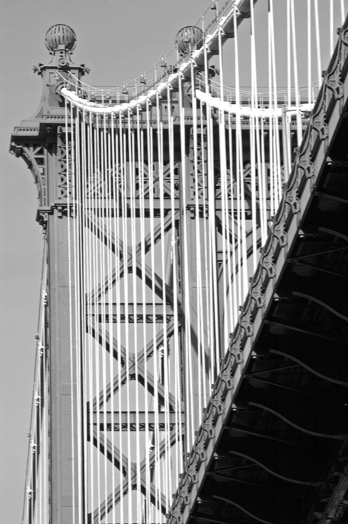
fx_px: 3813
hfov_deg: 5.2
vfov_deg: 7.9
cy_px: 262
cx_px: 174
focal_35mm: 262
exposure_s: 1/125
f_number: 14
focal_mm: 175
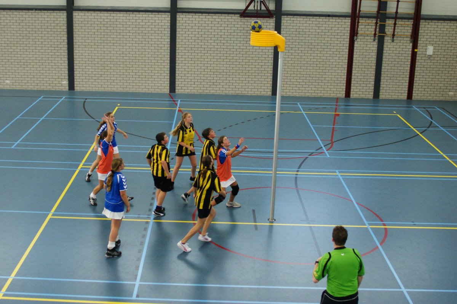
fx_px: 533
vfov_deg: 31.8
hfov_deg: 46.4
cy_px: 152
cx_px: 228
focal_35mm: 42
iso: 800
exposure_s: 1/200
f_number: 3.5
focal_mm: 28
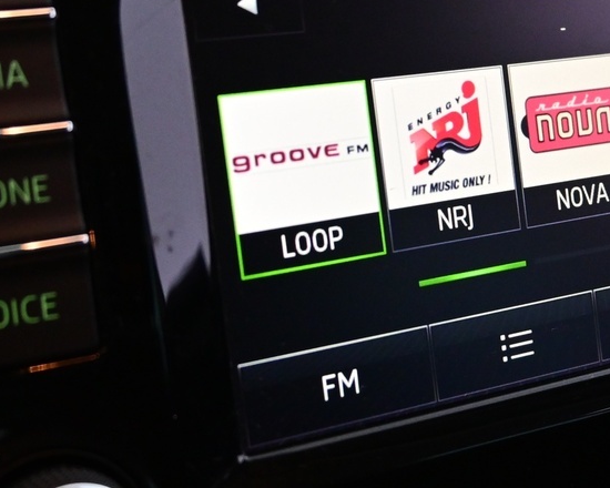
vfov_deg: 18.0
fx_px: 1536
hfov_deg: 22.1
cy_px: 200
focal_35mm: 85
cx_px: 501
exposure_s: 1/30
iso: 1800
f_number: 3.8
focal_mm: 20.5
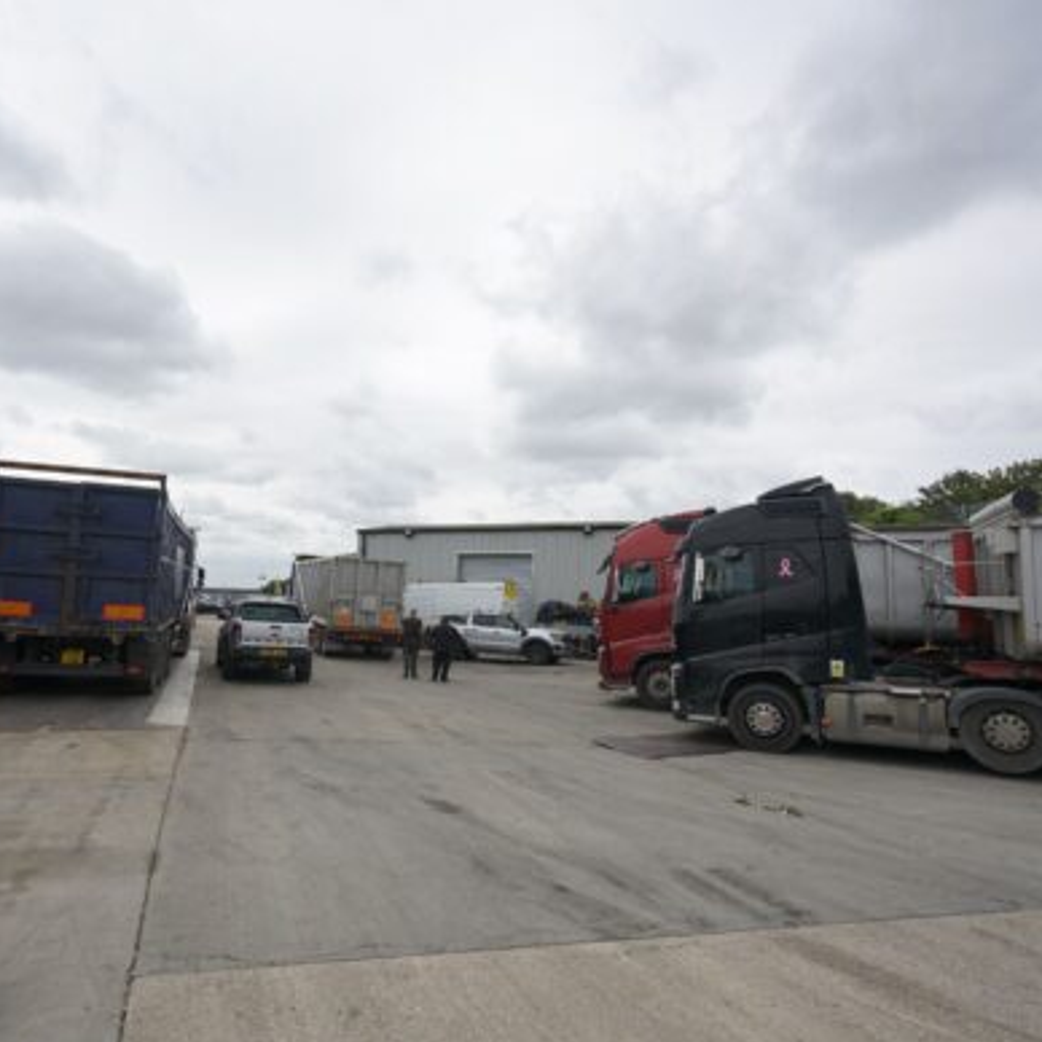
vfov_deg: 72.1
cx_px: 435
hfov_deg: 71.6
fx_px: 715
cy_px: 534
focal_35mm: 21
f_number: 5.6
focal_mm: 16
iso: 100
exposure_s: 1/640
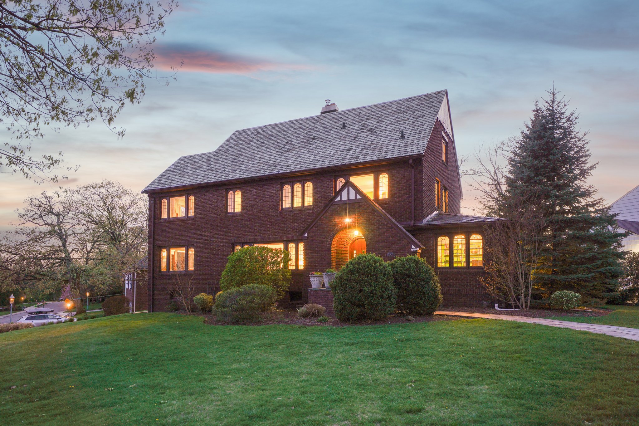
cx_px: 320
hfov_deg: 73.7
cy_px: 213
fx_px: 426
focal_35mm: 24
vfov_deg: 53.1
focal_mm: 24
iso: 250
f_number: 7.1
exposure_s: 1
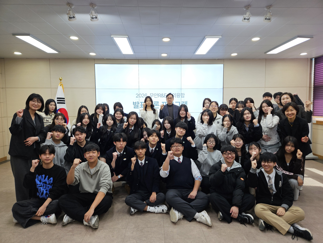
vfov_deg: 58.9
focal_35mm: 23
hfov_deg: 73.9
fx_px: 215
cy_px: 122
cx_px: 162
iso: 64
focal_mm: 5.4
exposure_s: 1/120
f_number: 1.8
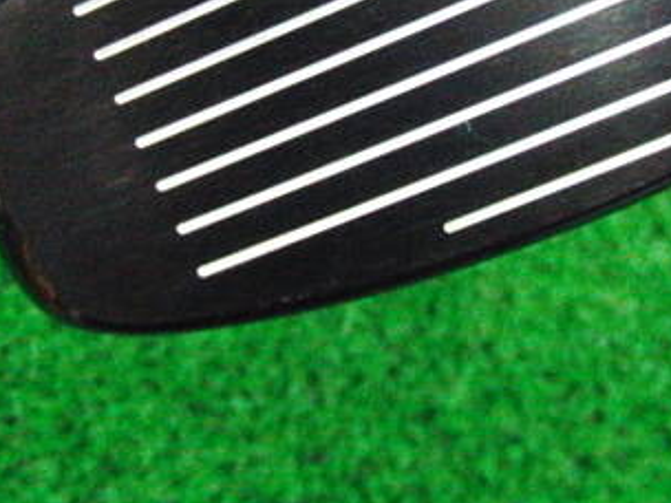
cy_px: -24
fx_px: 1512
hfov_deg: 24.4
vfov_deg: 18.3
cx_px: 592
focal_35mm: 78
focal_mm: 6.42
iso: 3200
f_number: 3.6
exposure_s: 1/160
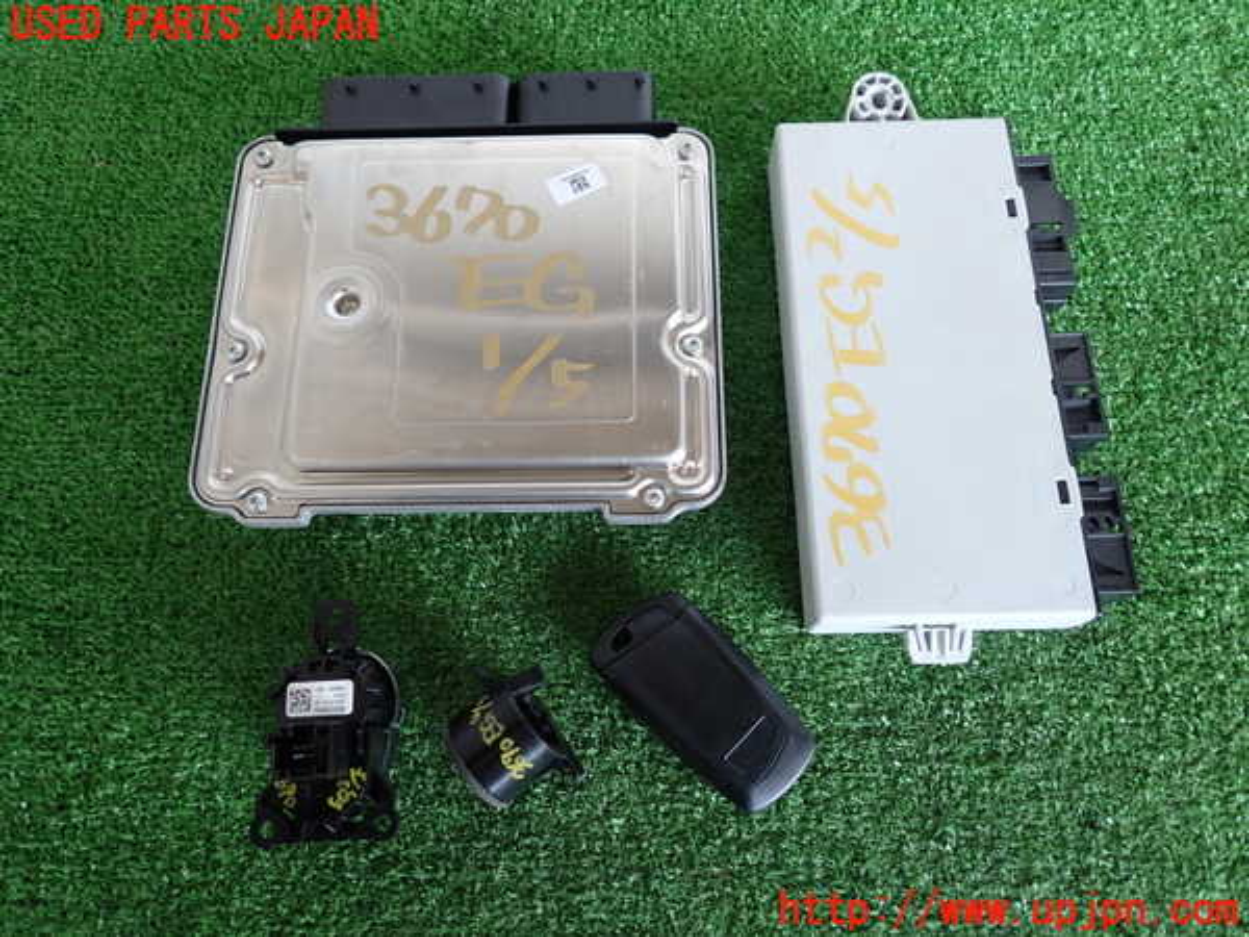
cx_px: 624
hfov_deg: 69.4
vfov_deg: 54.9
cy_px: 468
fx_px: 902
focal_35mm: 25
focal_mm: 4.5
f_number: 2
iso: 160
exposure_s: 1/60
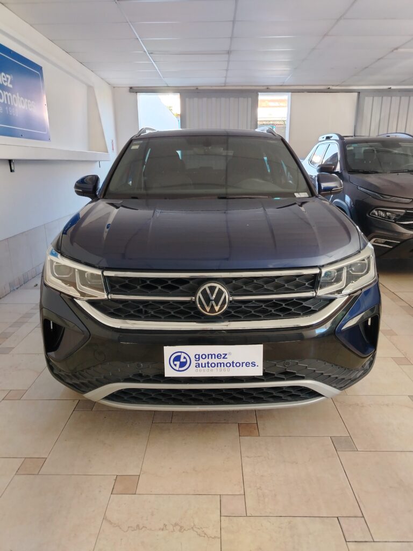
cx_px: 206
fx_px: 382
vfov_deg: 71.6
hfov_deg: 56.8
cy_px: 276
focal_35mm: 24
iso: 416
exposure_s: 1/50
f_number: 1.75
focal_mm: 5.25
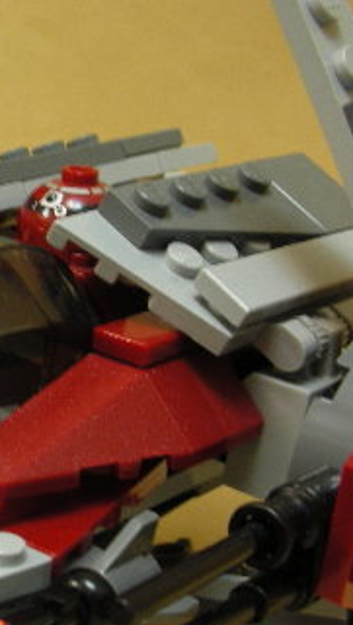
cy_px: 358
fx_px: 1262
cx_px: -193
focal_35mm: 76
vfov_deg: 27.8
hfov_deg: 14.7
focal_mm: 5.8
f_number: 3
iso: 113
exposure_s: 1/4.1
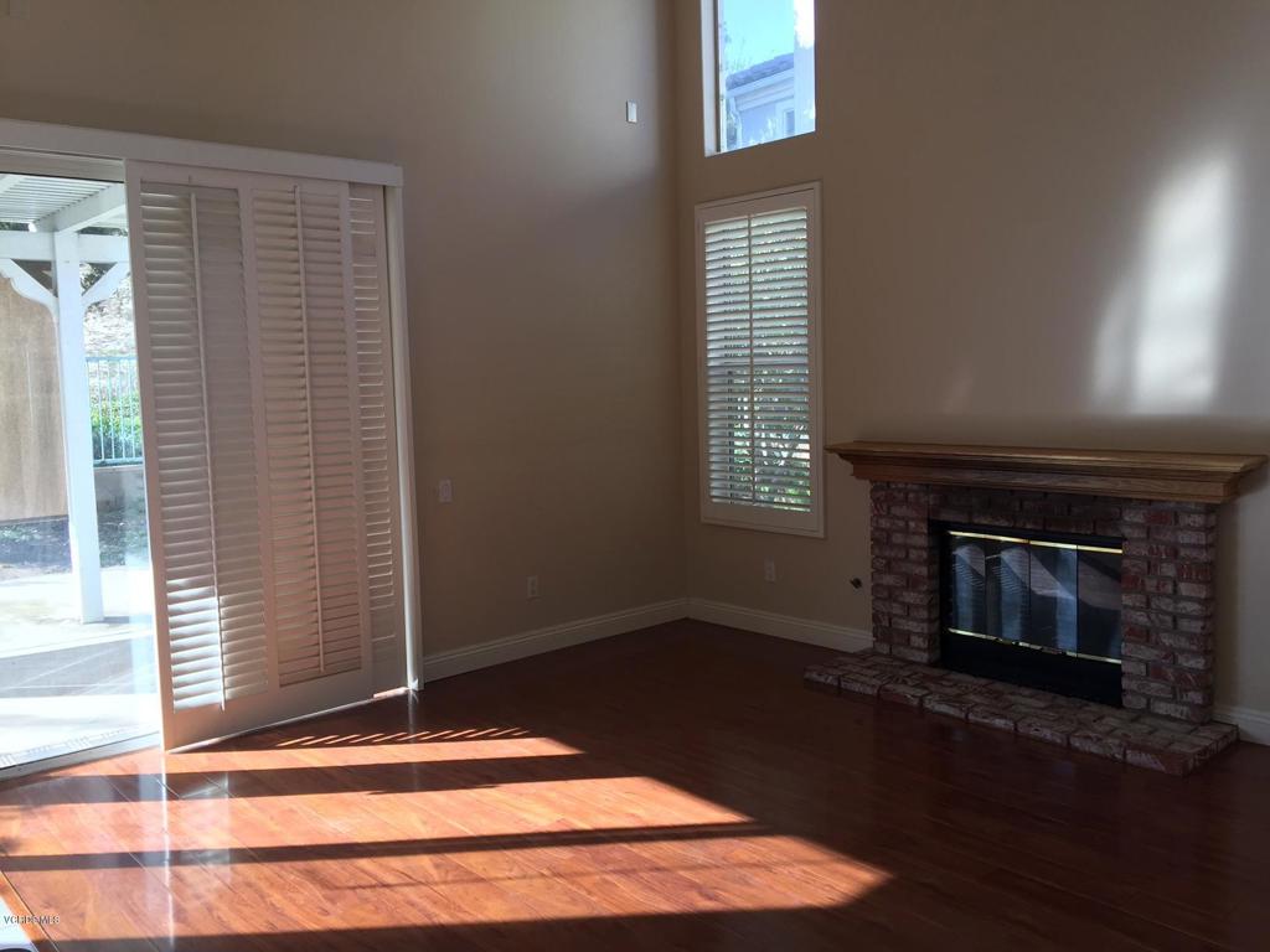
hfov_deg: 61.7
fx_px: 1064
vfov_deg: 48.2
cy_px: 476
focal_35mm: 29
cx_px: 635
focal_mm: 4.15
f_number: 2.2
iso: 32
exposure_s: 1/120
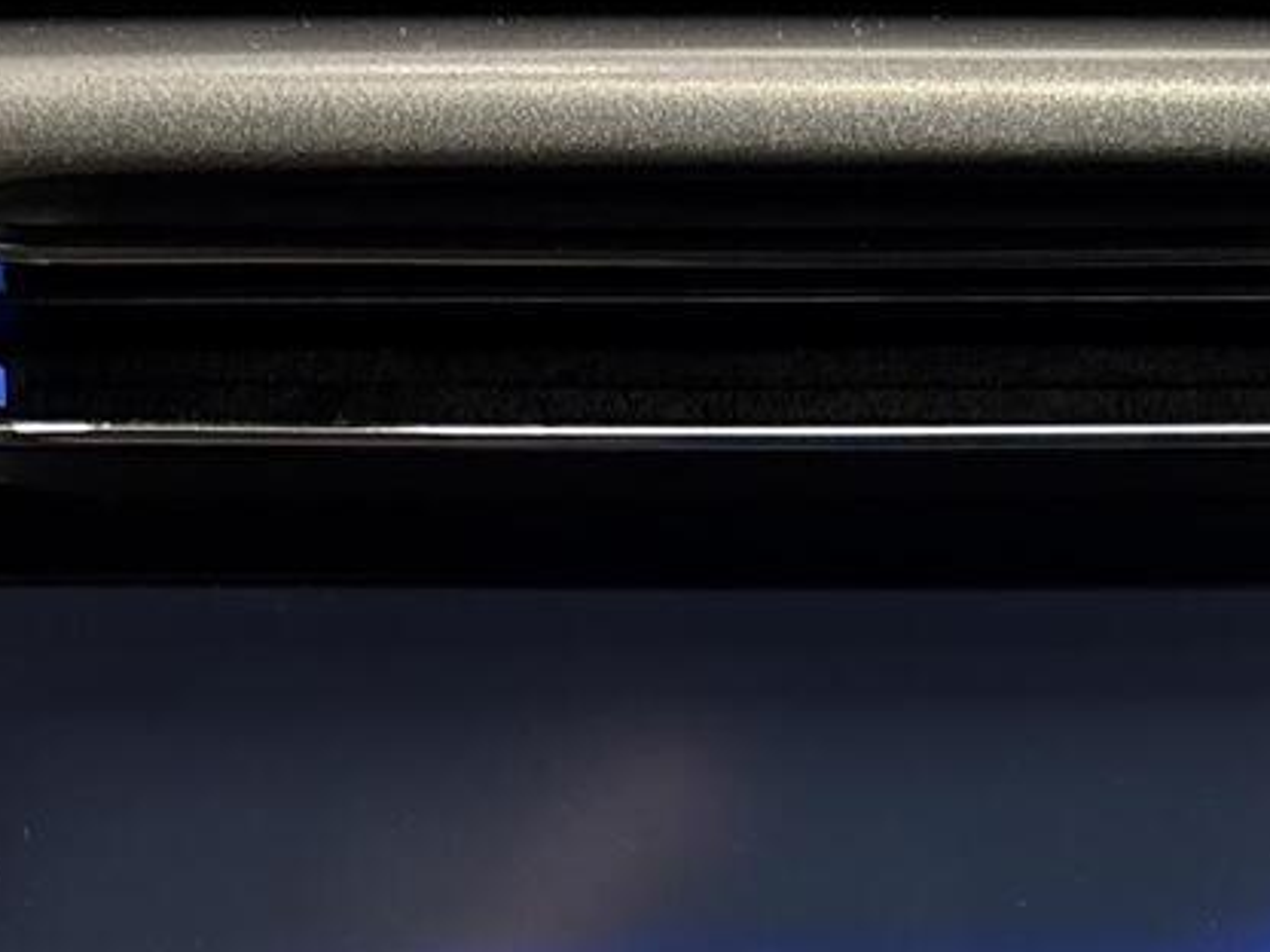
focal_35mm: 90
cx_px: 952
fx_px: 3302
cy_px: 1089
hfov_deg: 21.6
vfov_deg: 15.9
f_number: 1.6
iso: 250
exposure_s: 1/60
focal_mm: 5.96
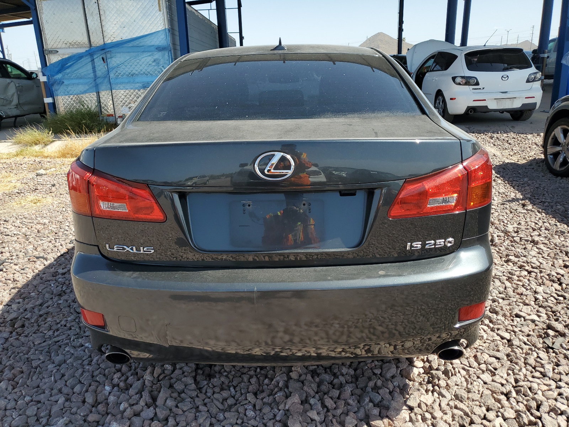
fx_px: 427
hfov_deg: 67.3
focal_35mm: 26
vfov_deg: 53.1
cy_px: 214
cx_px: 284
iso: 50
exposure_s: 1/2000
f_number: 1.5
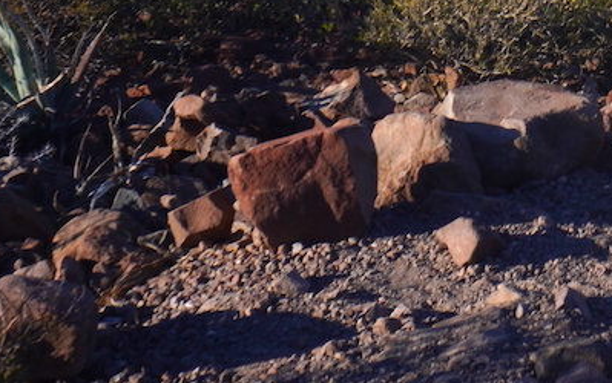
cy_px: -344
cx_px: 744
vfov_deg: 12.1
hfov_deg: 19.8
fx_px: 1636
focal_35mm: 98
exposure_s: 1/500
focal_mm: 16
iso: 160
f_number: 9
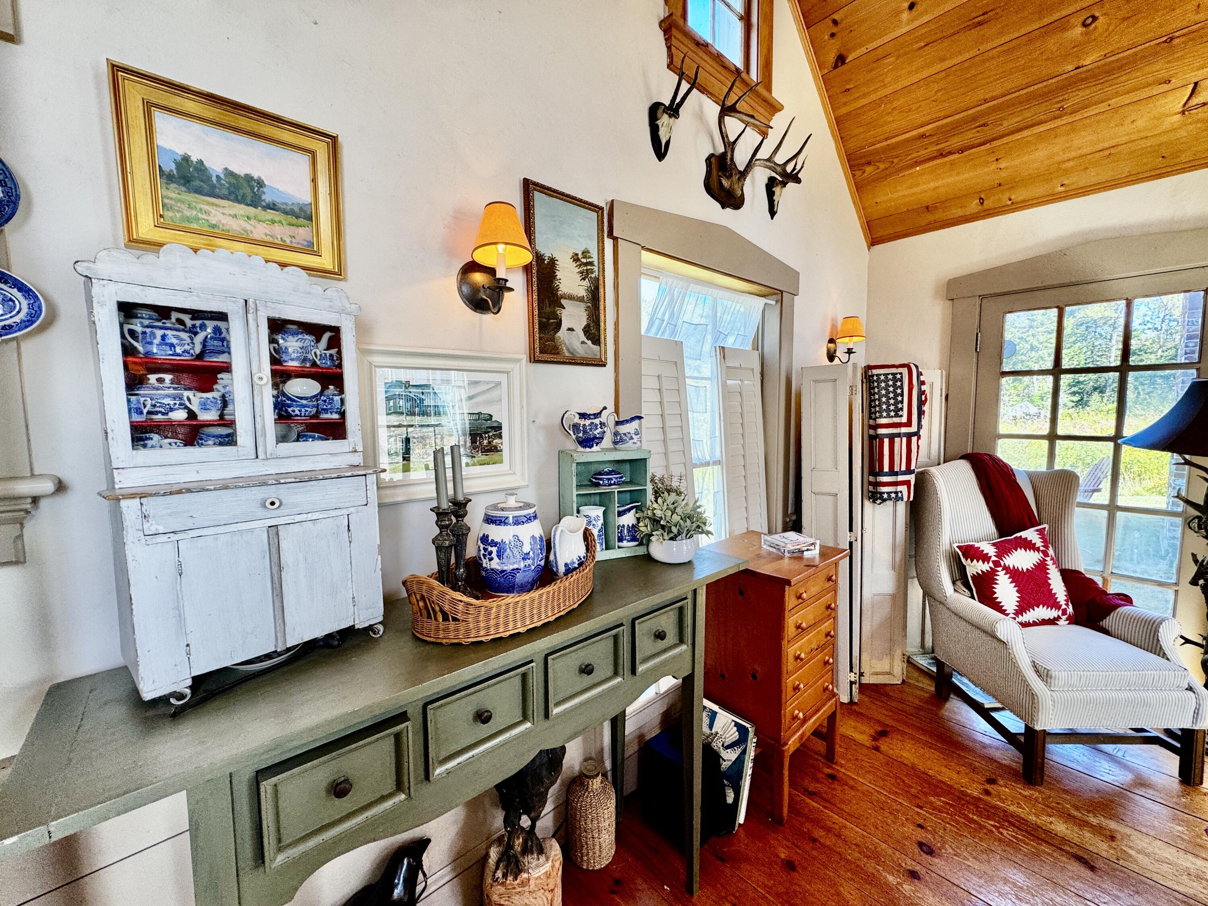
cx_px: 604
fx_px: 489
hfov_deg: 102.1
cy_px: 453
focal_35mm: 14
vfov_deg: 85.7
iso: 125
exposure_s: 1/120
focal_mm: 2.22
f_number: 2.2
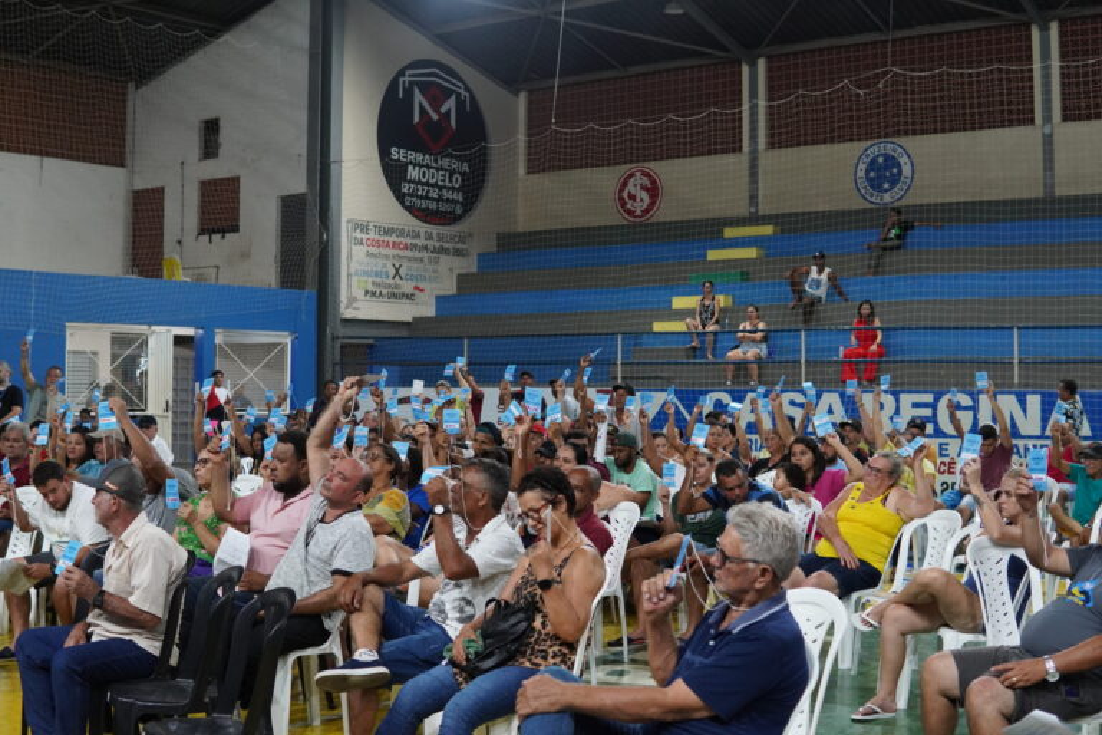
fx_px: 1377
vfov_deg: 29.9
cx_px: 551
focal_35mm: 45
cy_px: 368
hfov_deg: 43.6
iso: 1600
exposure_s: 1/160
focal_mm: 30
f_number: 3.2
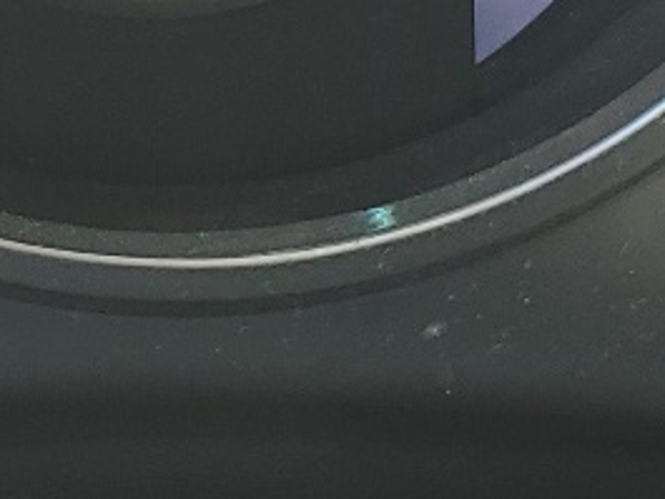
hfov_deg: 12.4
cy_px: -444
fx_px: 3017
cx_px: -13
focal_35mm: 157
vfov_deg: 9.0
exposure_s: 1/192
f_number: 1.5
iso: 50
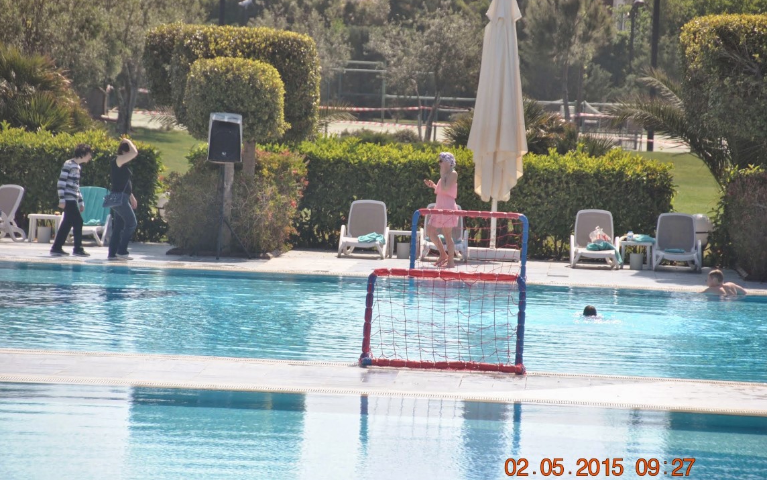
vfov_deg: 5.0
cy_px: 248
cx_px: 384
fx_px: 5456
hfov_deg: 8.0
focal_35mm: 261
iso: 200
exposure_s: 1/800
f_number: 5.6
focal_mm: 170
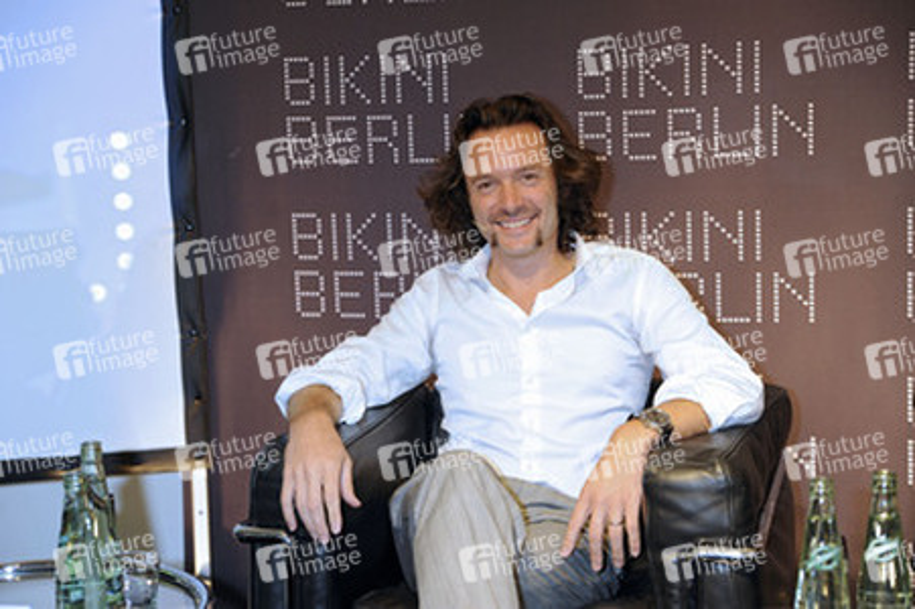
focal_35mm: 66
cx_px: 458
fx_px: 1676
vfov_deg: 20.6
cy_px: 304
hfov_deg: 30.5
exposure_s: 1/100
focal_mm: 66
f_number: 4.5
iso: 800
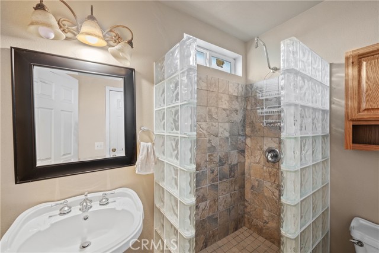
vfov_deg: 81.2
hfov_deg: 104.2
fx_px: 147
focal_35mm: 14
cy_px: 126
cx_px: 190
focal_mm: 14
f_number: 8
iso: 800
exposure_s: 1/3
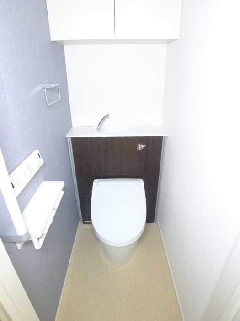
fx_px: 222
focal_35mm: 24
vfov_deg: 71.6
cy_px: 160
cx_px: 120
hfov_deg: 56.8
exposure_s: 1/125
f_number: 2.8
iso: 1600
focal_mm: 5.1
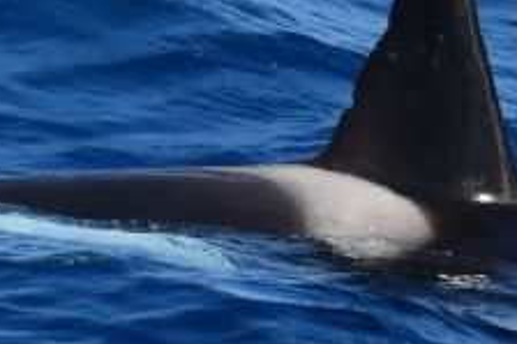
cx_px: 665
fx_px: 11523
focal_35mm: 803
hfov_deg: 2.6
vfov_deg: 1.7
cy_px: -89
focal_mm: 150
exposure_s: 1/1600
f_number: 7.1
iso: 400
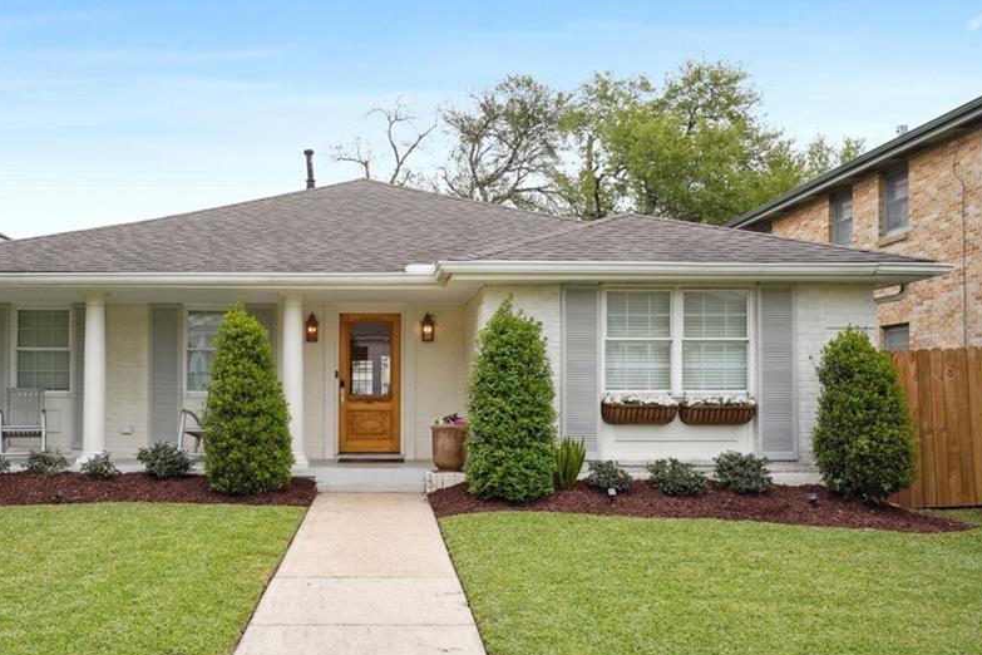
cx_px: 377
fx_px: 927
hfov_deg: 55.2
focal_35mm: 34
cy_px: 338
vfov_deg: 38.9
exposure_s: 1/500
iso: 800
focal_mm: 26
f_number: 11
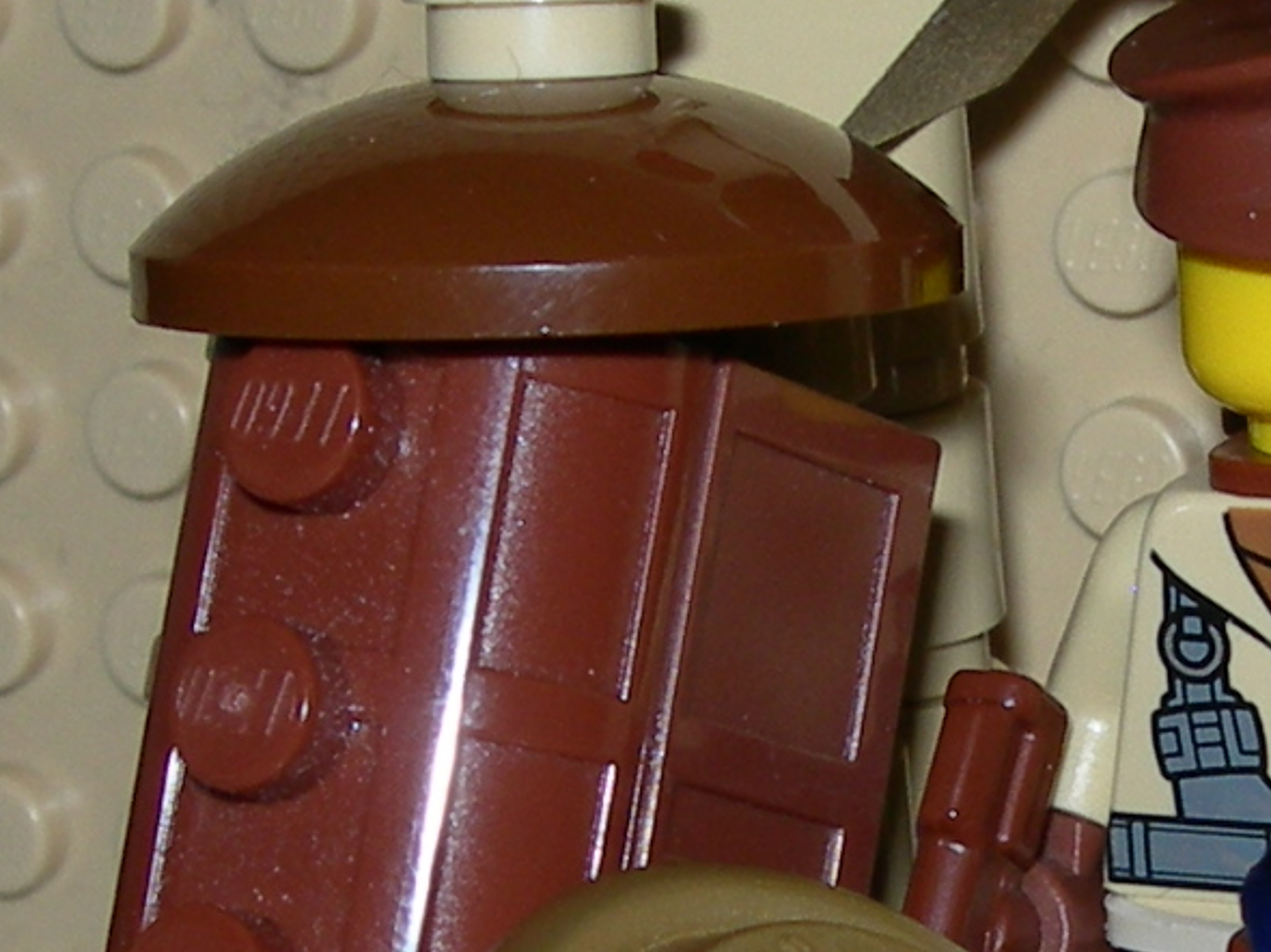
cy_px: 806
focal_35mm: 167
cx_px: 1318
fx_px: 6129
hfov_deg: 11.7
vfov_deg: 8.9
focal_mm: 7.8
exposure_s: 1/60.1
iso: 50
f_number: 4.8
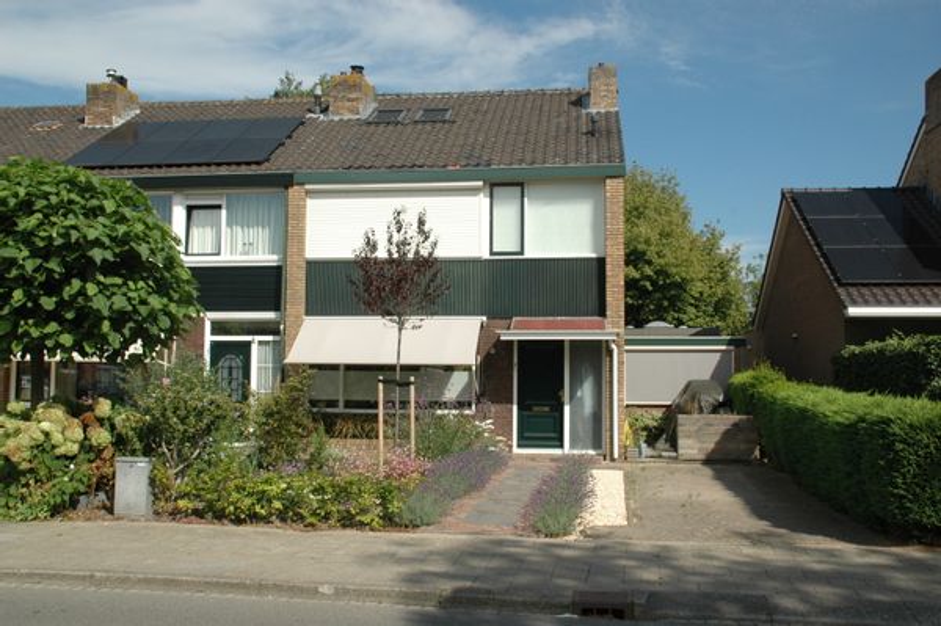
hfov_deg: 51.3
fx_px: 979
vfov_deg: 35.4
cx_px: 470
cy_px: 313
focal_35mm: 38
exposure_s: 1/500
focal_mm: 25
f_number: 11
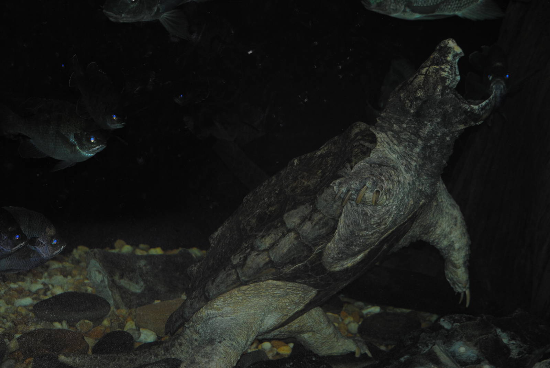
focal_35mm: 108
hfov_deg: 18.9
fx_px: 1652
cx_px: 275
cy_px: 184
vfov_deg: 12.7
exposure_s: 1/60
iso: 200
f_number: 4.5
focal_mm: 72
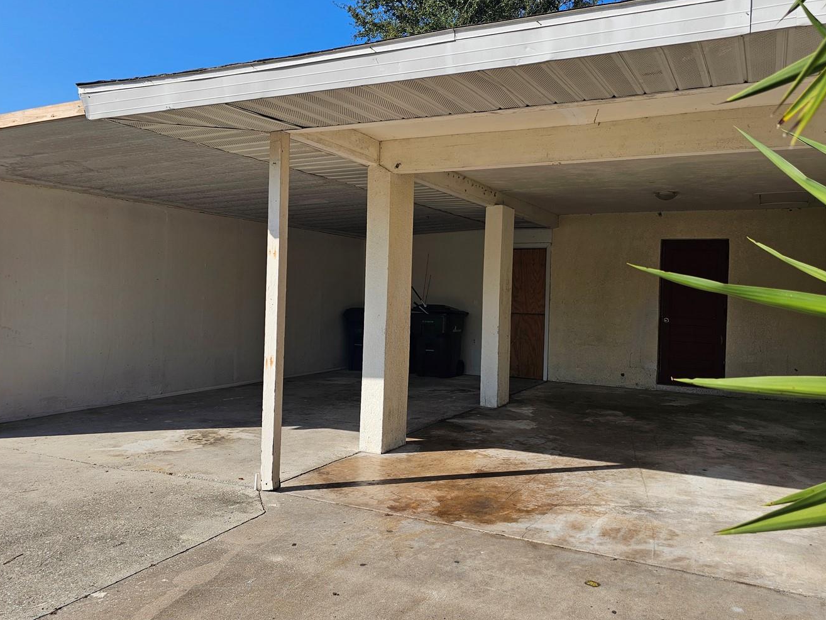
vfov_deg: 49.8
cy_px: 304
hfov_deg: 63.4
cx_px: 435
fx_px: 668
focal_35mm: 28
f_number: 1.7
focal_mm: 6.3
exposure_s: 1/732
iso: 10
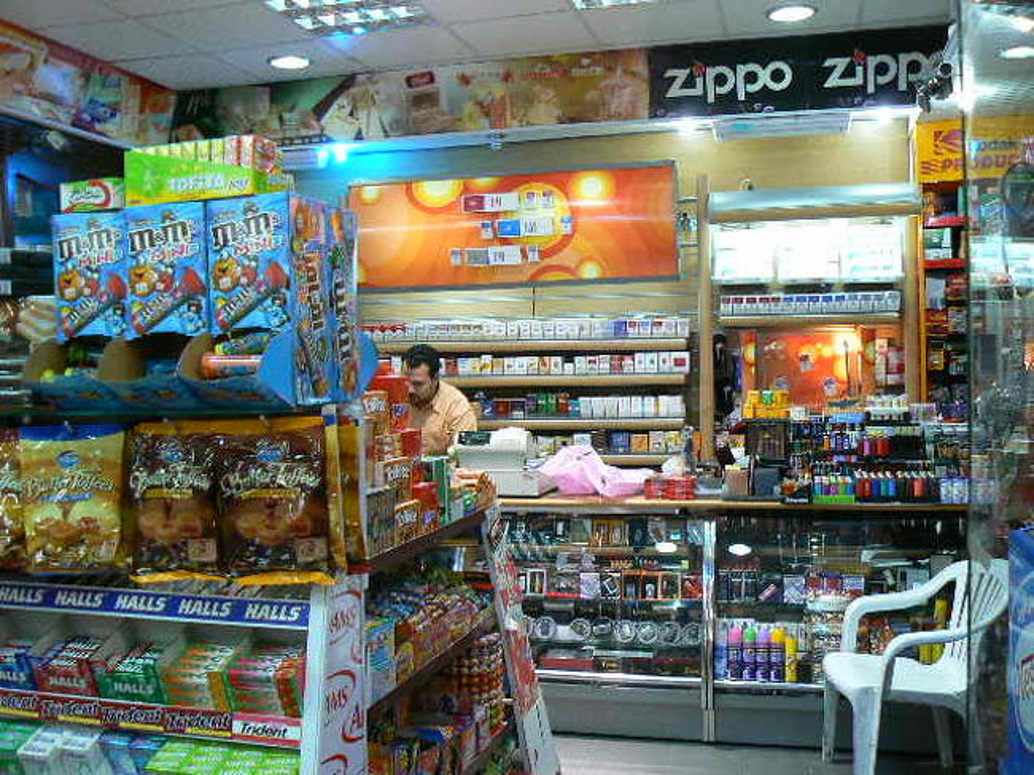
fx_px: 1075
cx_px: 517
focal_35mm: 36
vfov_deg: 39.6
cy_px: 388
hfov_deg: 51.4
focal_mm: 6
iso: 160
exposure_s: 1/30
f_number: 2.8
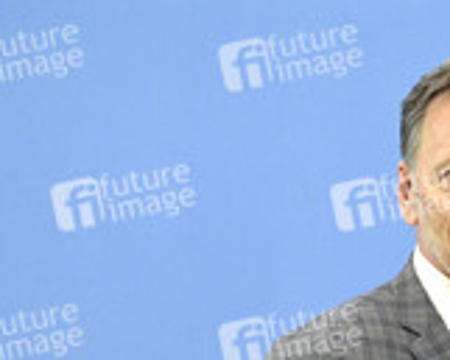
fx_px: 1612
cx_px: 608
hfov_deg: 15.1
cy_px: 407
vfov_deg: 12.5
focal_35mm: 121
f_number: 8
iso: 4000
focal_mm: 46
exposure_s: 1/500
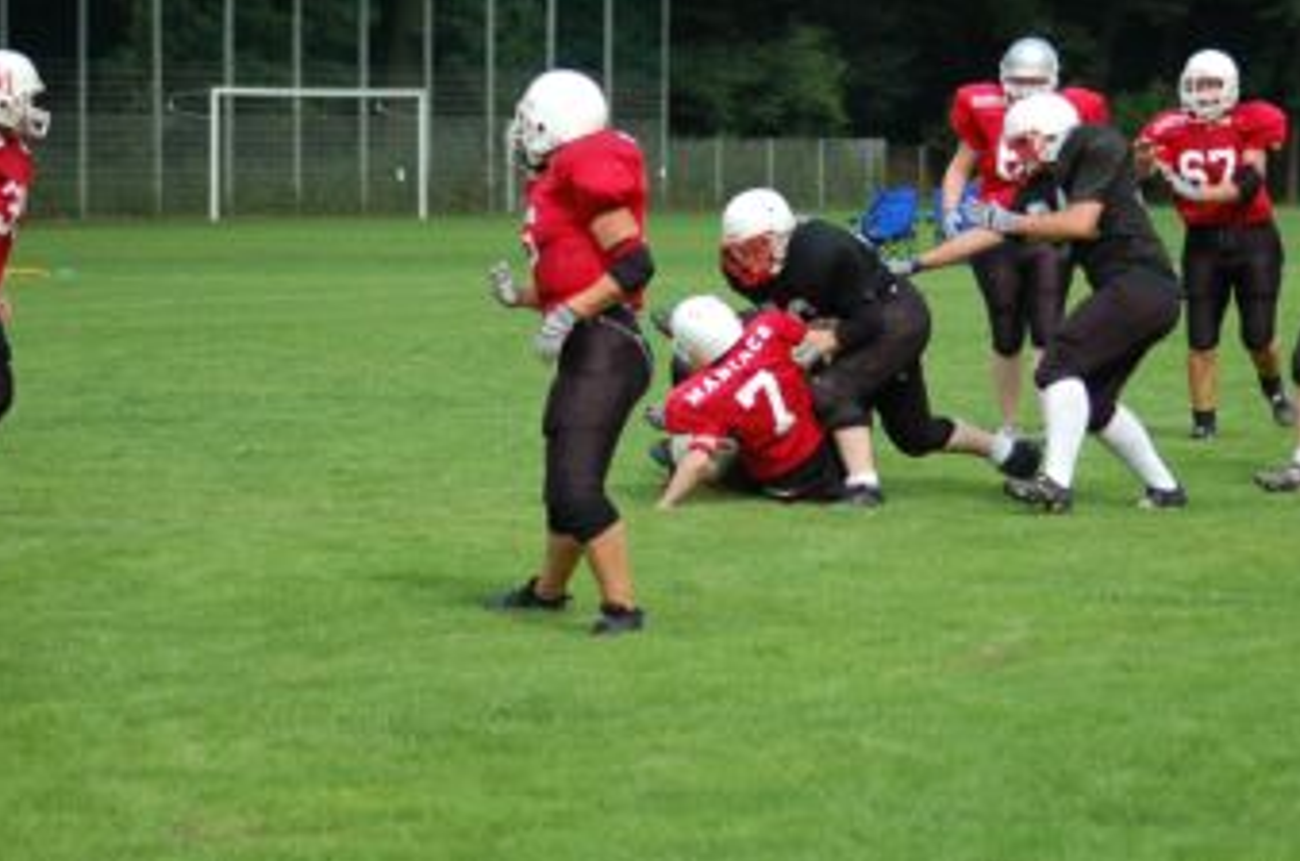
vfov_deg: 8.3
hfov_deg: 12.5
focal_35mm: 165
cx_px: 767
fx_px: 5947
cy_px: 296
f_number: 4
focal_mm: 82
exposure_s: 1/1000
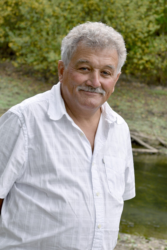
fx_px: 730
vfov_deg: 19.4
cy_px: 125
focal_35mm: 105
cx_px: 84
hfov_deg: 13.1
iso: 400
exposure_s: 1/125
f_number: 14
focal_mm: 105
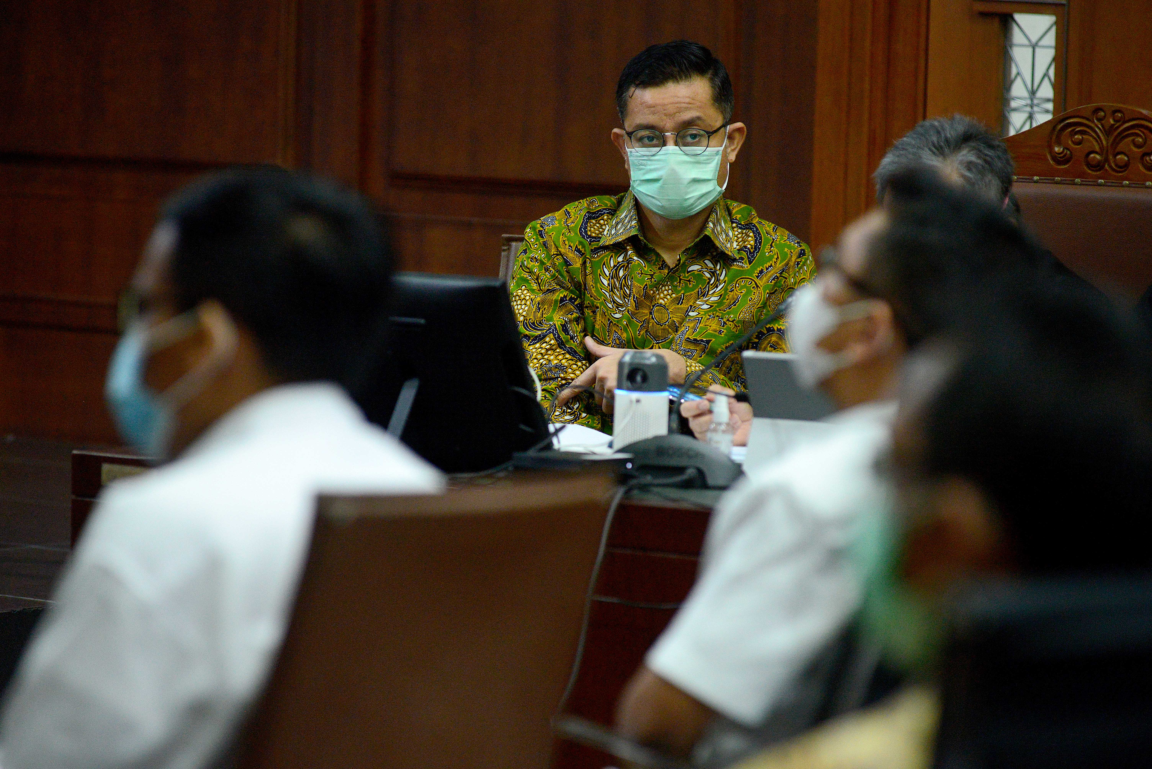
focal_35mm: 170
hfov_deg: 12.1
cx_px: 576
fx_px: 5442
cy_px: 384
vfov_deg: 8.1
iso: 4000
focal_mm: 170
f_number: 3.5
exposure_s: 1/100
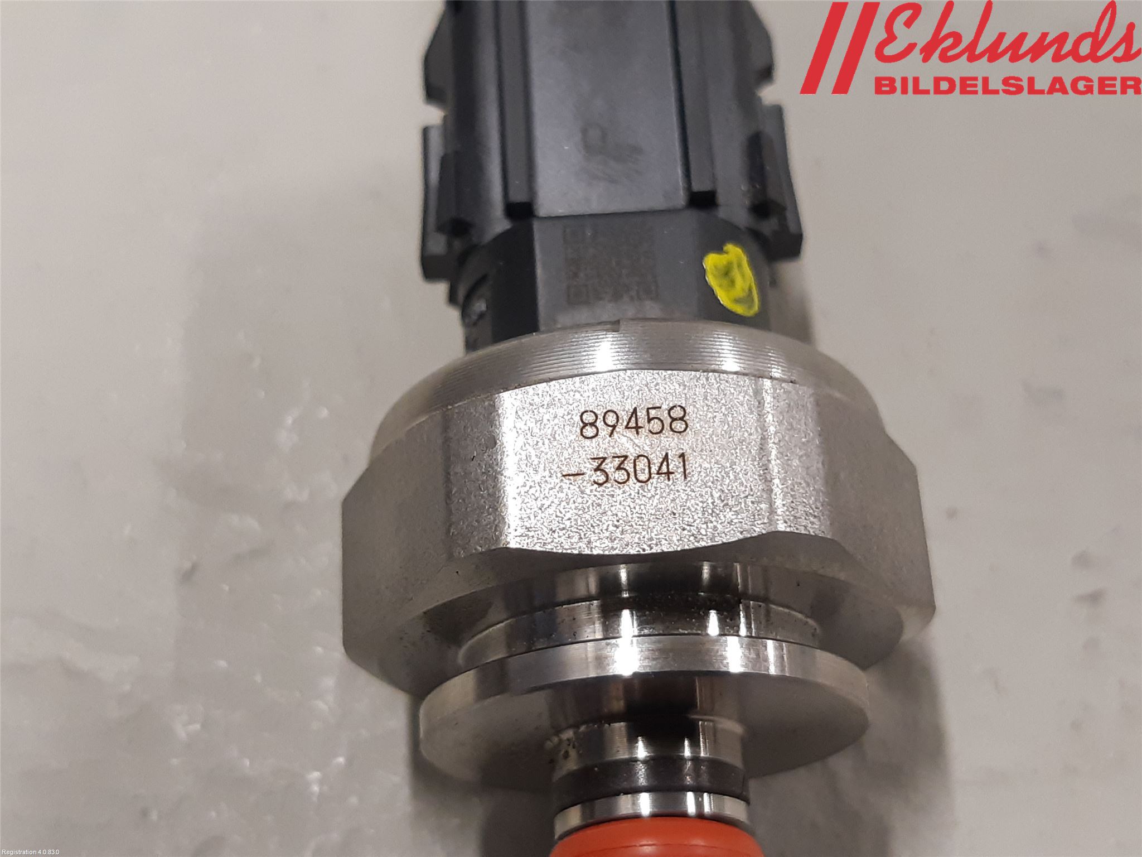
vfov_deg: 53.1
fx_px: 858
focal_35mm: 26
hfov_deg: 67.3
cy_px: 428
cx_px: 571
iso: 160
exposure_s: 1/50
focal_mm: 3.93
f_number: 1.7
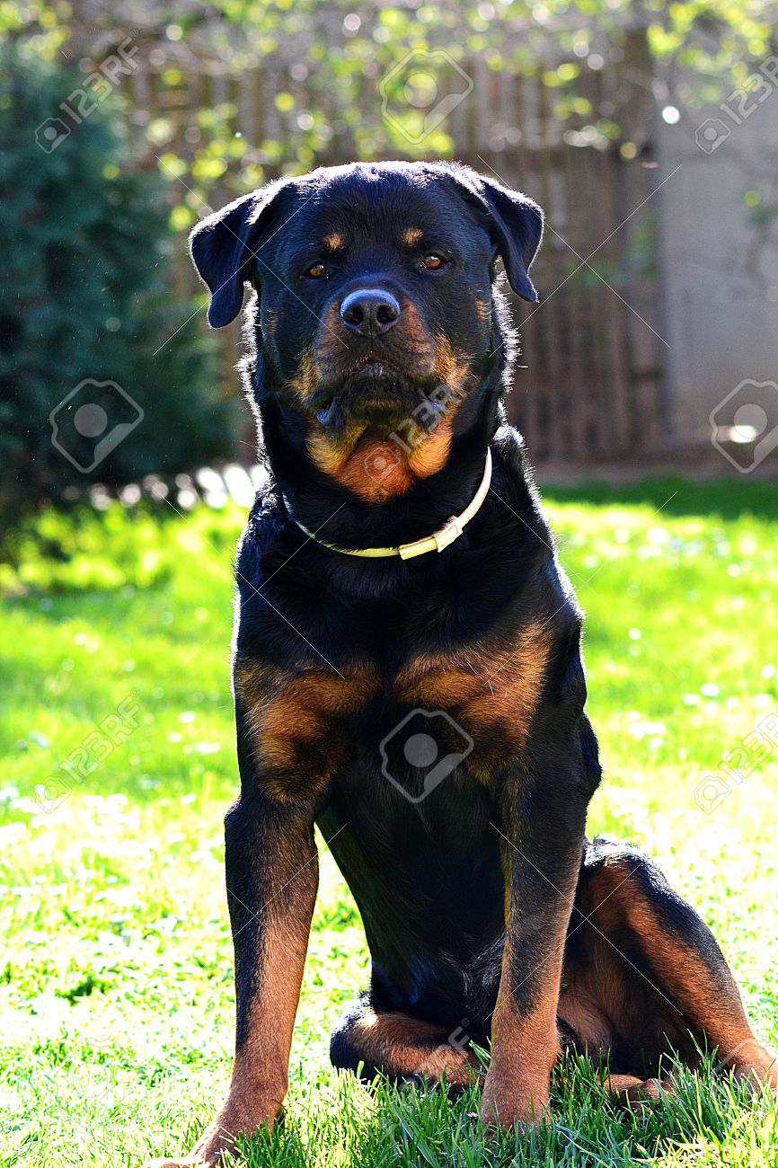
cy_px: 584
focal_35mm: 180
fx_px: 5838
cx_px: 389
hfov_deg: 7.6
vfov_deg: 11.4
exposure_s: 1/125
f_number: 9
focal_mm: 120
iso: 450
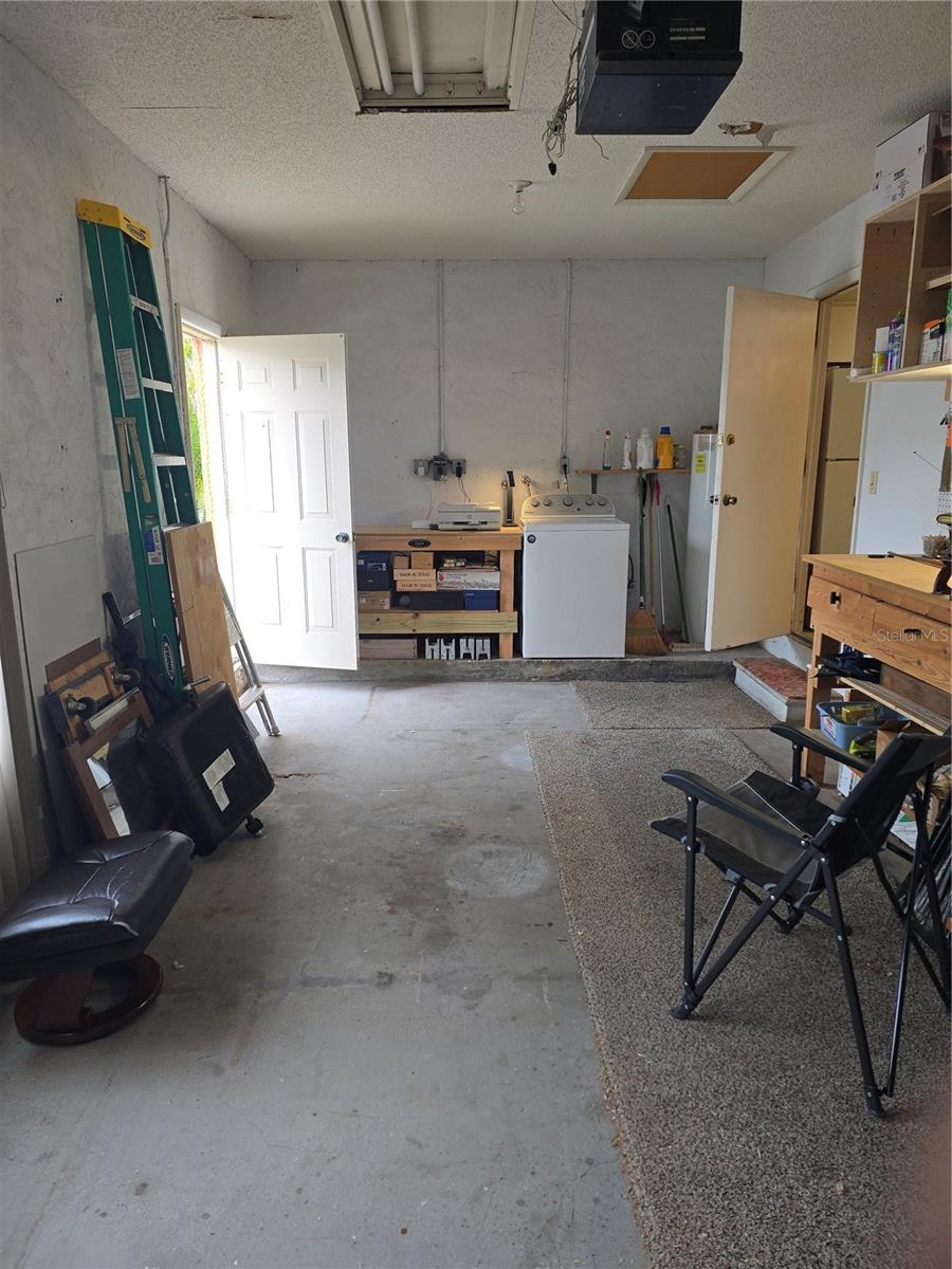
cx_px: 476
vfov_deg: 73.9
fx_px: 843
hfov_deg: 58.9
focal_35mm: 23
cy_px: 634
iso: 100
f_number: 1.7
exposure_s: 1/120
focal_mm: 6.3
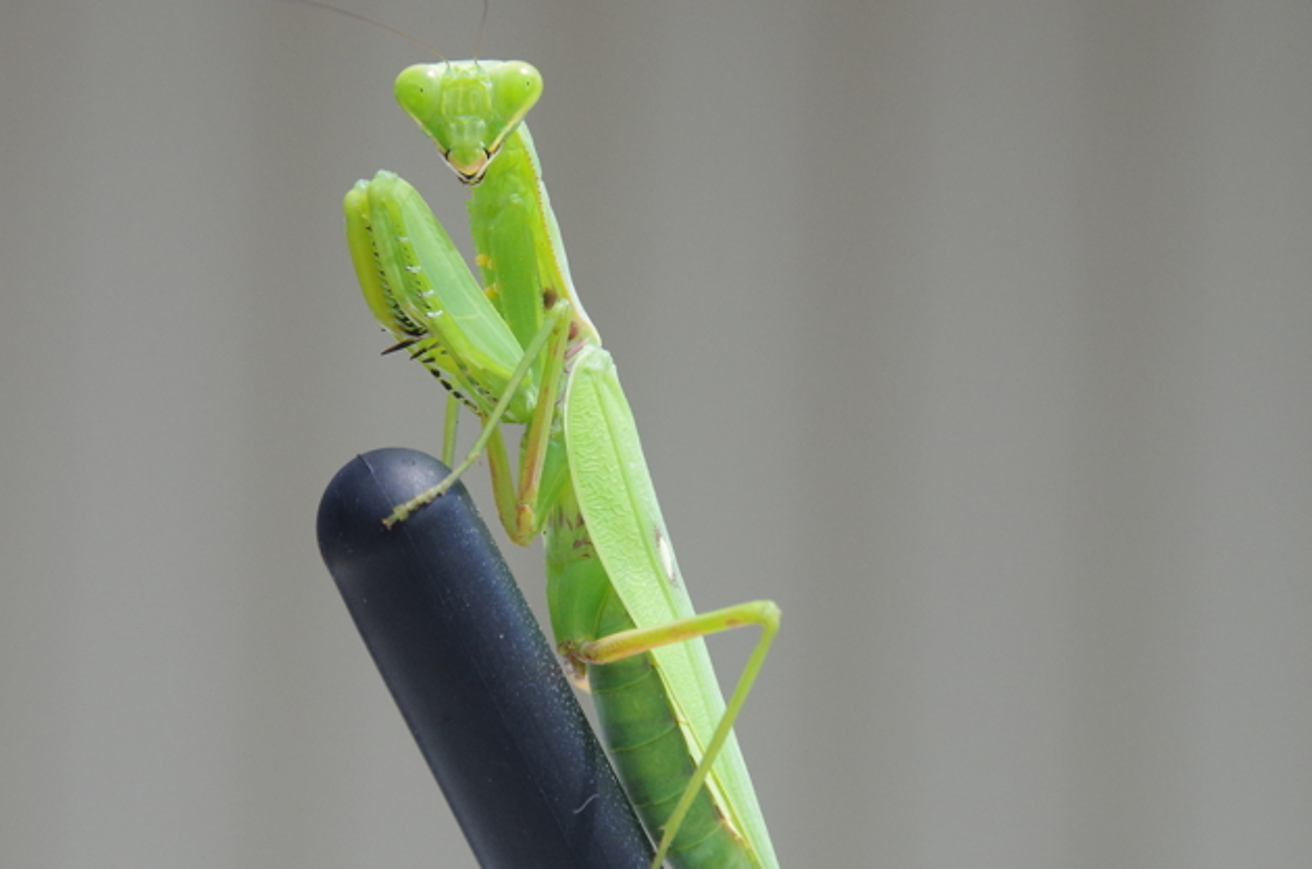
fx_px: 9272
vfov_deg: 5.4
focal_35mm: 255
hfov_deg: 8.1
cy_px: 392
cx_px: 519
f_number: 7.1
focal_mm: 105
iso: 640
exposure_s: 1/250
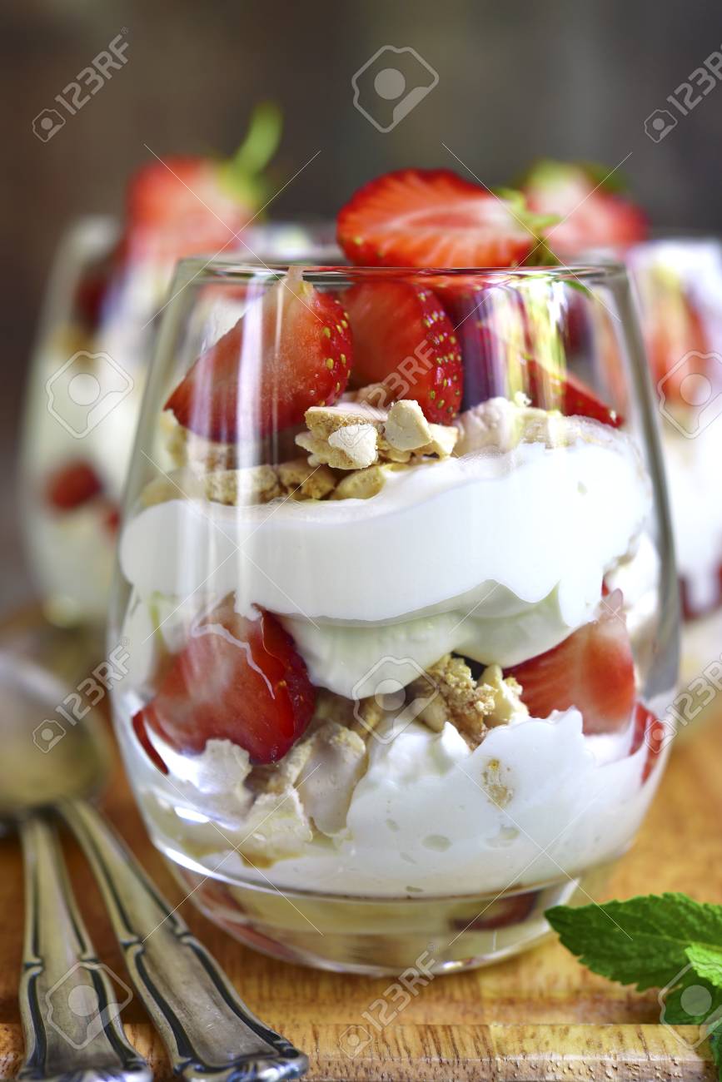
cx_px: 361
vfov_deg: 33.4
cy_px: 541
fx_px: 1804
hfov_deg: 22.6
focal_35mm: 60
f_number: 6.3
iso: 250
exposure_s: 1/6
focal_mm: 60
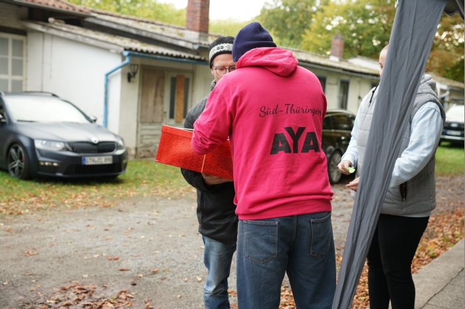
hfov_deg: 39.6
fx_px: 645
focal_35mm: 50
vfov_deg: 27.0
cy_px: 154
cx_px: 232
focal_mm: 50
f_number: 4
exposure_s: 1/200
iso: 400
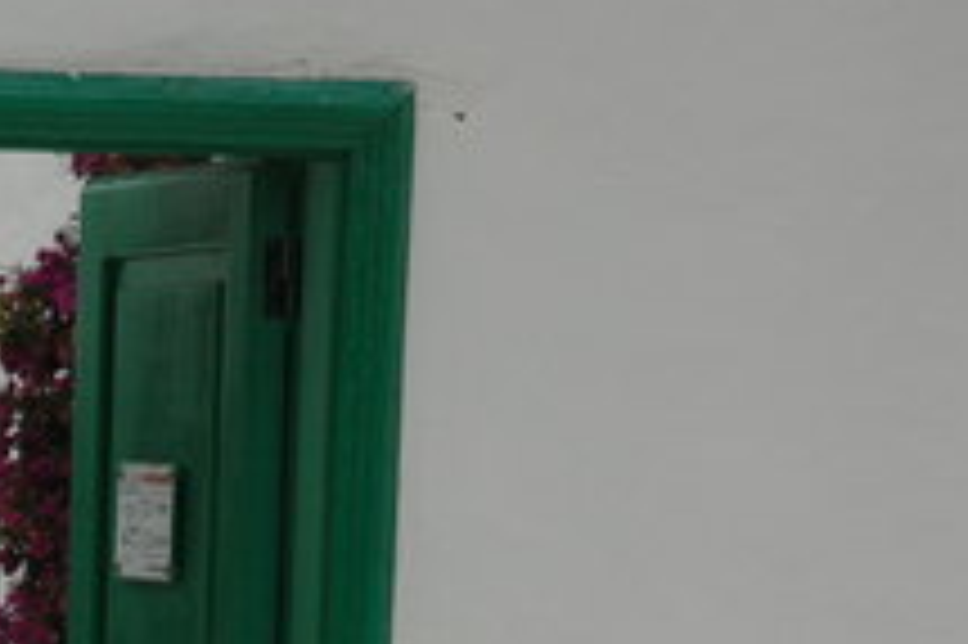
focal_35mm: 277
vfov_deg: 4.9
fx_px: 7434
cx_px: -630
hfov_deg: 7.3
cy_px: 1016
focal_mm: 55
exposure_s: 1/400
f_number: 10
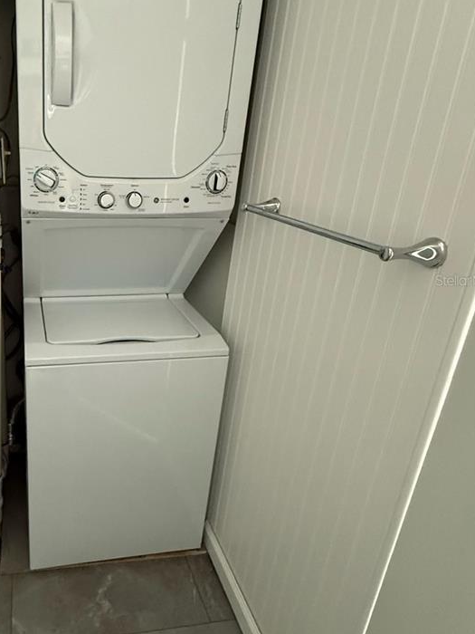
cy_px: 280
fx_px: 439
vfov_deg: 71.3
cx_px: 92
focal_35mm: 24
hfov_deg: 52.9
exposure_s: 1/60
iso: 800
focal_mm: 2.22
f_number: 2.2
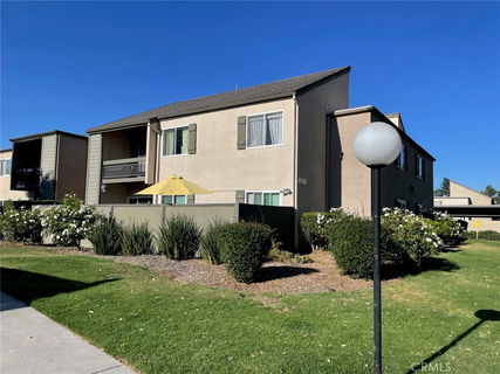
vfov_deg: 53.0
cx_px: 250
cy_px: 187
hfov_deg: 67.3
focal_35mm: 26
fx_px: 375
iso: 32
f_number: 1.6
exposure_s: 1/4132
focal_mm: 4.2
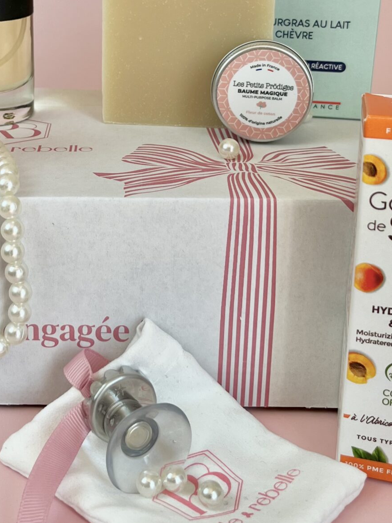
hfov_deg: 25.4
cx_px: 113
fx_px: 861
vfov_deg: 32.9
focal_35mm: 57
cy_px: 107
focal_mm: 5.1
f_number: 1.6
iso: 40
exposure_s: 1/256
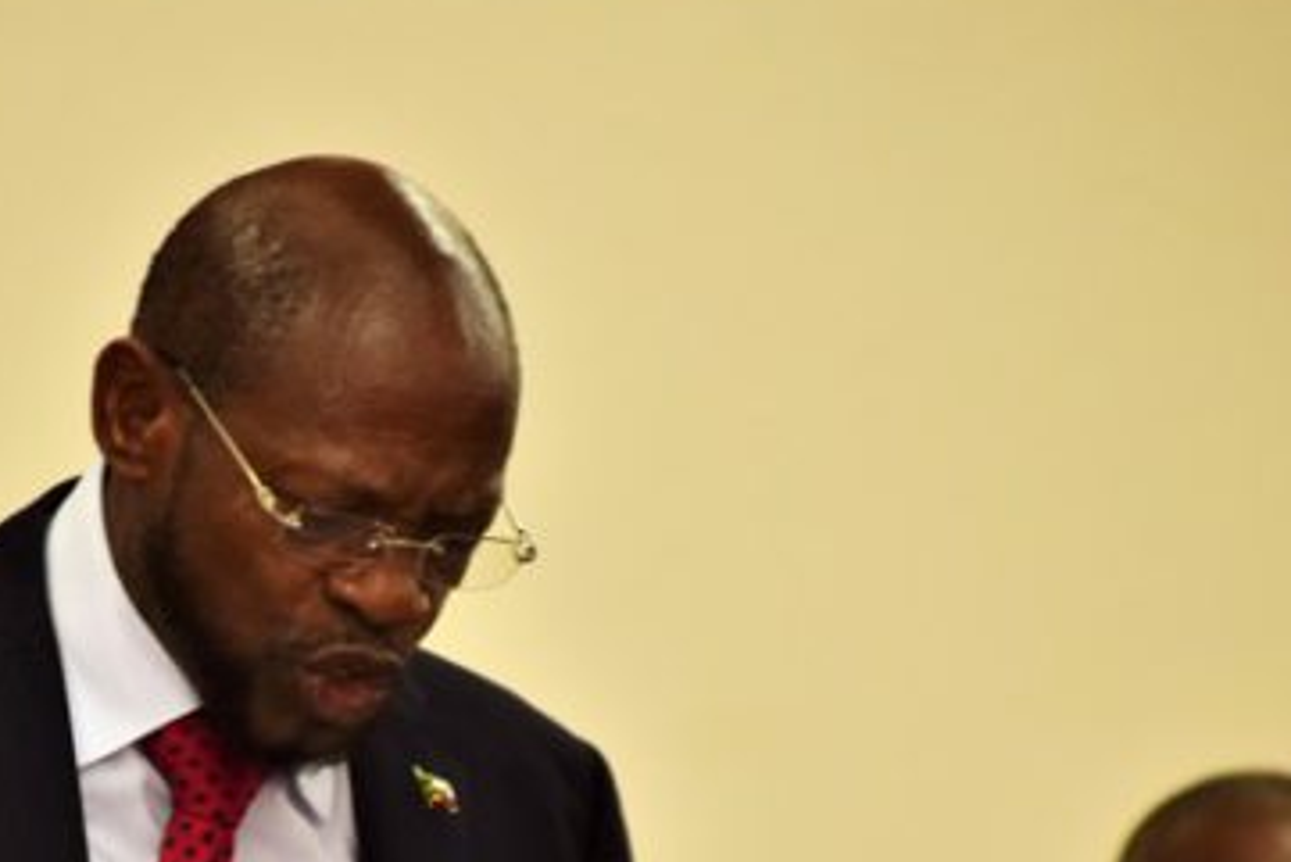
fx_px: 18440
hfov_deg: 4.0
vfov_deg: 2.7
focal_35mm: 514
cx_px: 343
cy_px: 844
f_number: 6.3
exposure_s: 1/50
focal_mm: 165
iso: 400
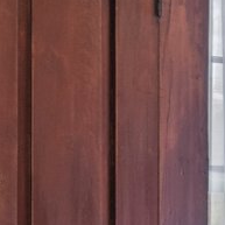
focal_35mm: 135
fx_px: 993
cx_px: 1155
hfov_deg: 6.2
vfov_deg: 12.8
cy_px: 231
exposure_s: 1/4
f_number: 7.1
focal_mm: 15
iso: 400
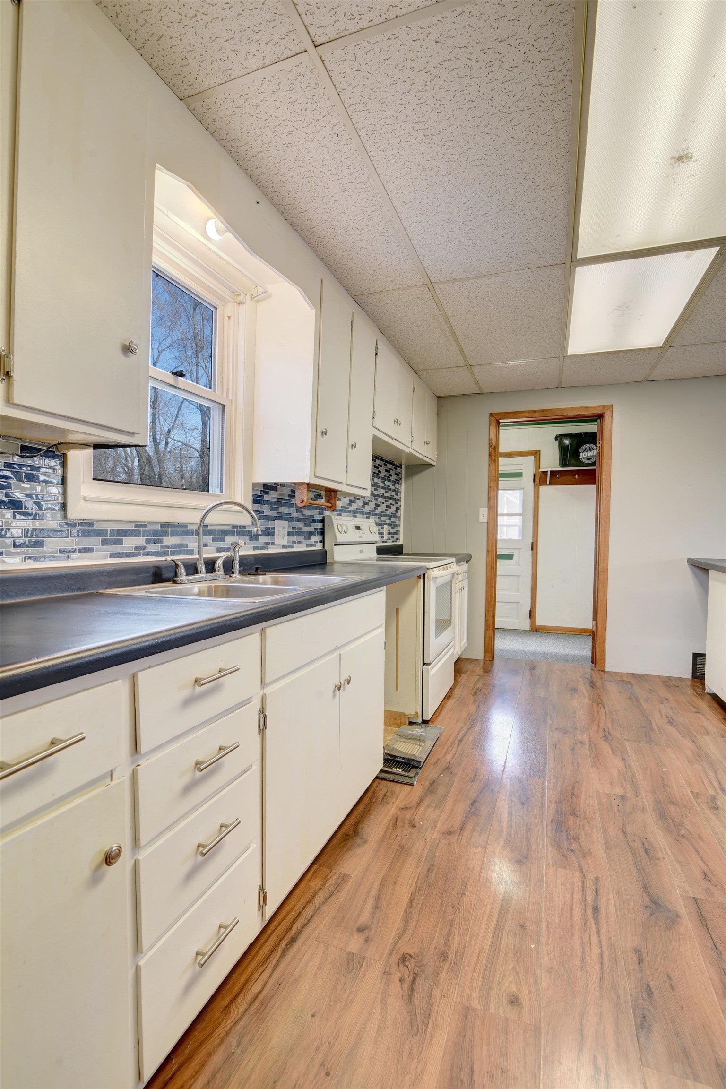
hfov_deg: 73.7
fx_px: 484
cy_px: 544
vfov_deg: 96.7
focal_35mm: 16
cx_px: 363
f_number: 8
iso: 100
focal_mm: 16
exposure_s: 1/8
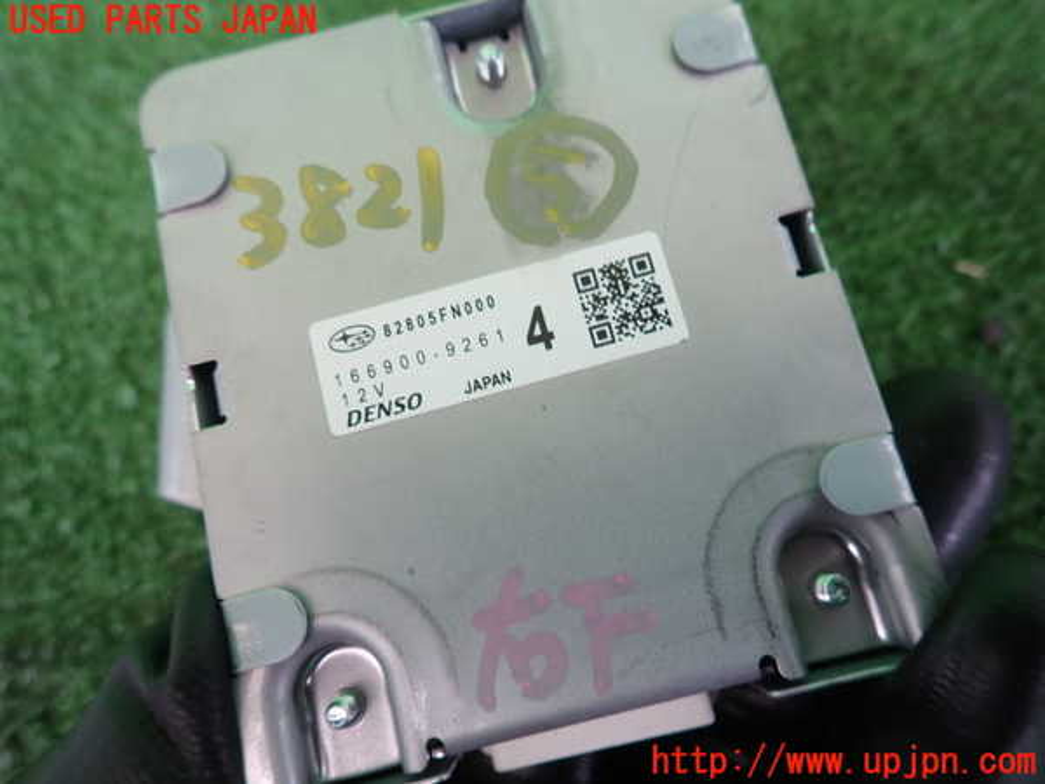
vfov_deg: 54.9
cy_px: 392
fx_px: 755
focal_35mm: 25
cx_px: 522
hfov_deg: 69.4
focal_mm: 4.5
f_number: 2
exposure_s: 1/40
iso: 200
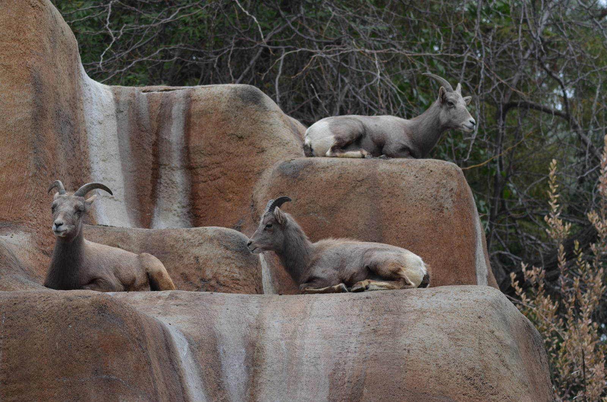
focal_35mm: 174
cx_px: 304
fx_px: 2928
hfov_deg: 11.8
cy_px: 201
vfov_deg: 7.9
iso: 360
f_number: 5.6
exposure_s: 1/500
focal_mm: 116
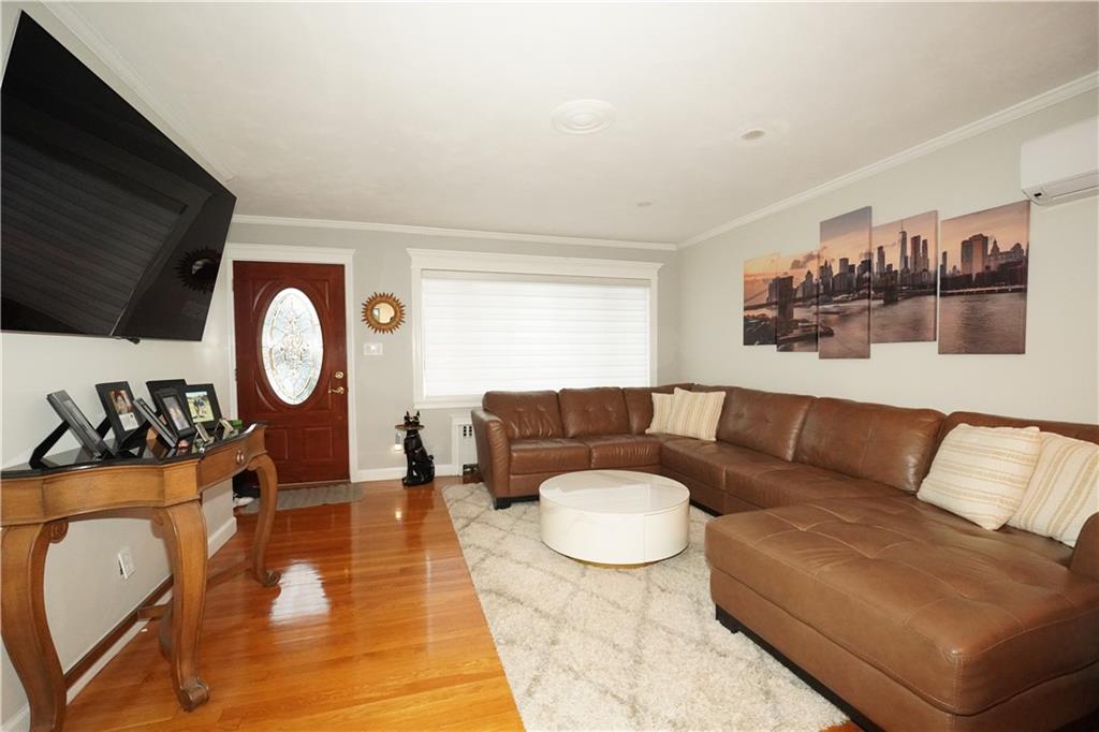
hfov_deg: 100.4
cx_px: 550
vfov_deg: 77.3
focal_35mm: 15
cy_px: 366
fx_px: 458
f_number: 4.5
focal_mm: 10
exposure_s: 1/125
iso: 4000
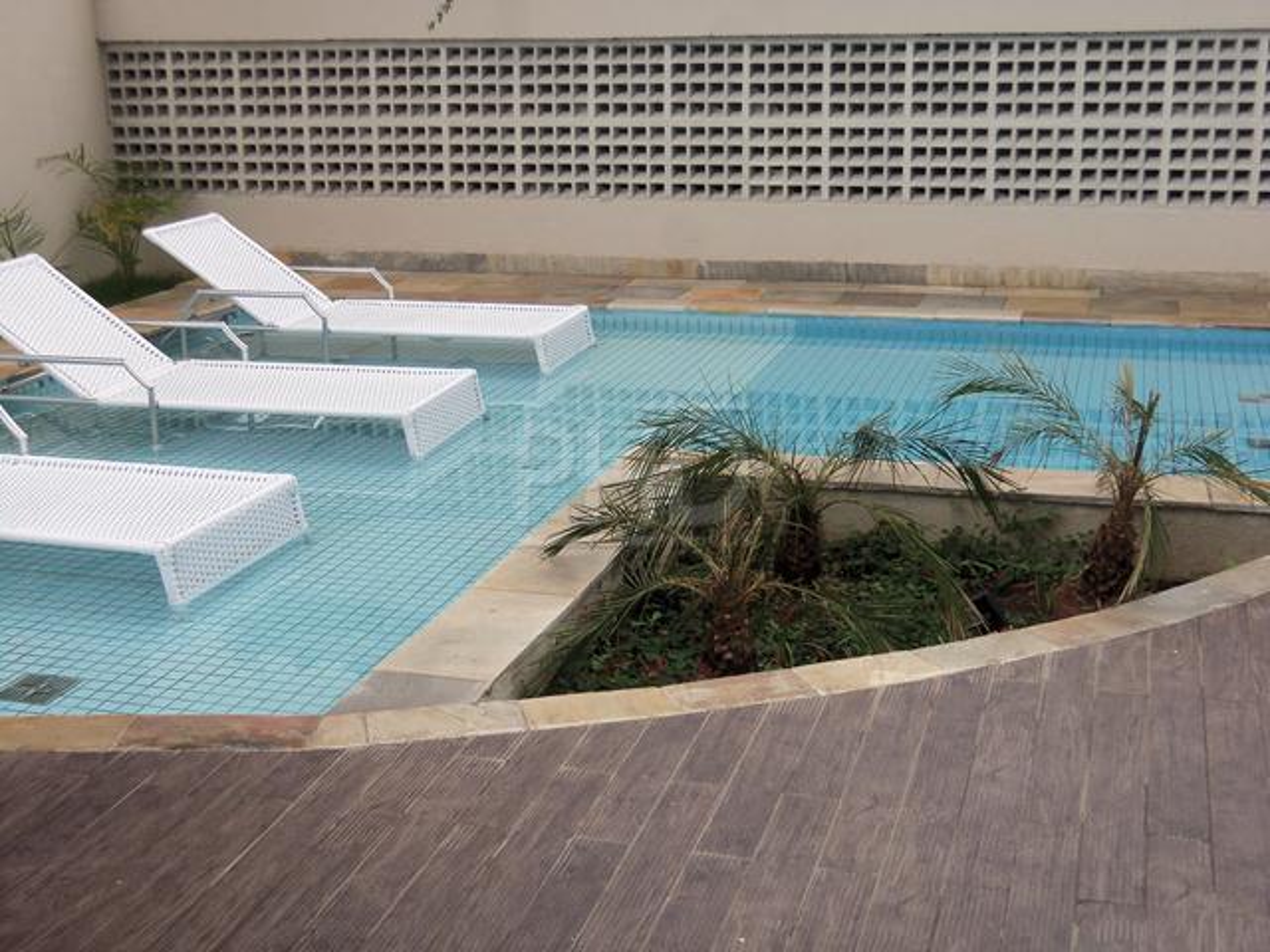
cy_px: 476
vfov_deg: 29.7
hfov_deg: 38.9
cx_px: 635
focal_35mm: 49
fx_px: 1798
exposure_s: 1/200
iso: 64
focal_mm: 8.7
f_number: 4.6
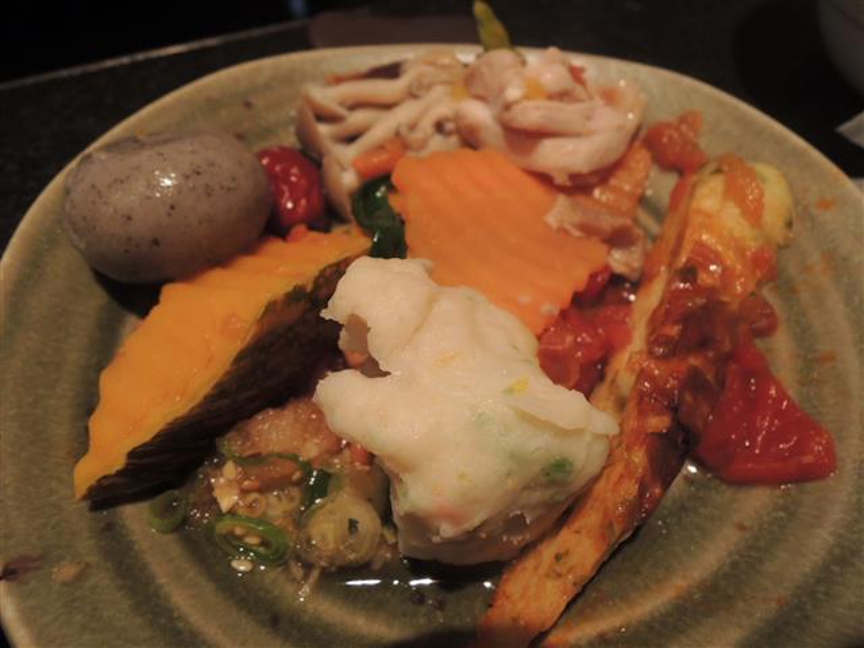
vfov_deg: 56.8
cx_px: 432
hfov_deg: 71.6
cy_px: 324
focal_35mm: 24
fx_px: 599
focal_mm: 4.3
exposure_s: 1/25
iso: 400
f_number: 2.8
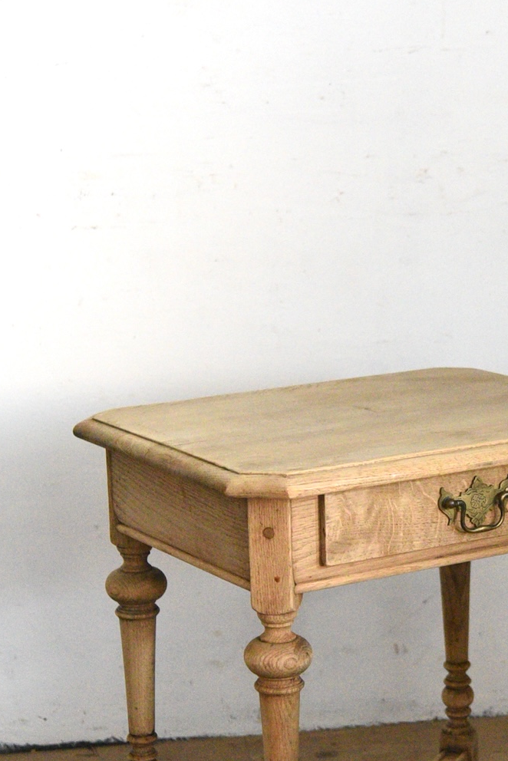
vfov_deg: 20.4
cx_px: 434
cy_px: 451
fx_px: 2115
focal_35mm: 100
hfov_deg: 13.6
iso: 10000
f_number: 4
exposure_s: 1/50
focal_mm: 46
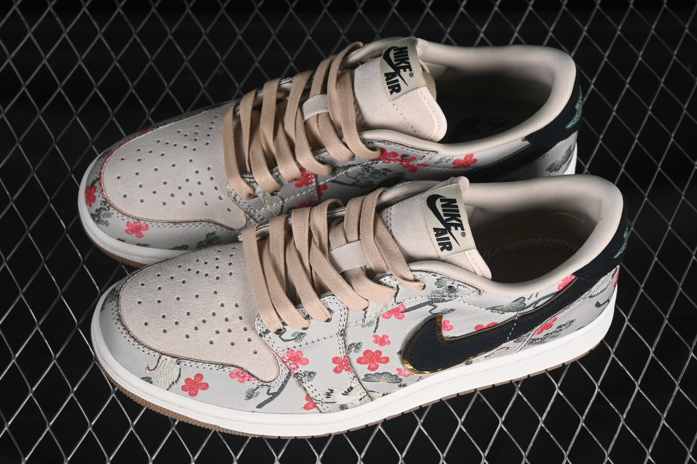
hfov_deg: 27.0
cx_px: 348
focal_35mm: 75
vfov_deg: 18.2
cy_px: 232
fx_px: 1452
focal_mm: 50
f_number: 7.1
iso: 160
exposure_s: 1/60
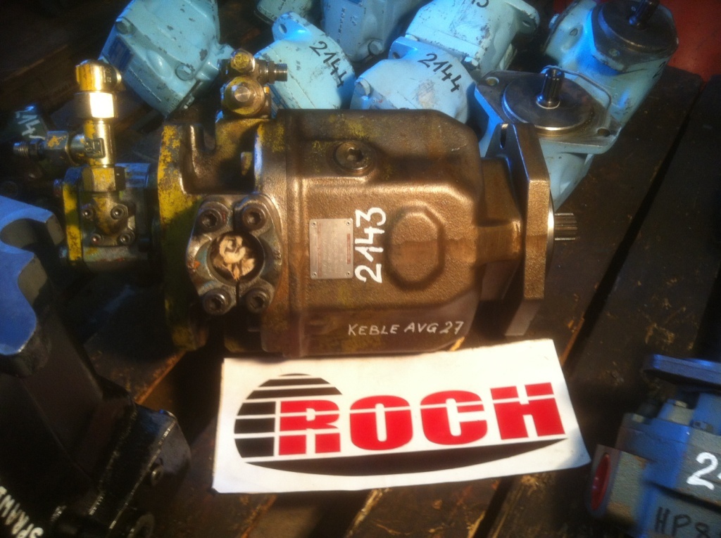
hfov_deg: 52.7
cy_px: 269
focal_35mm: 35
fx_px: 728
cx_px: 360
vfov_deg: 40.6
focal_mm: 3.85
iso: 100
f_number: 2.8
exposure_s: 1/17
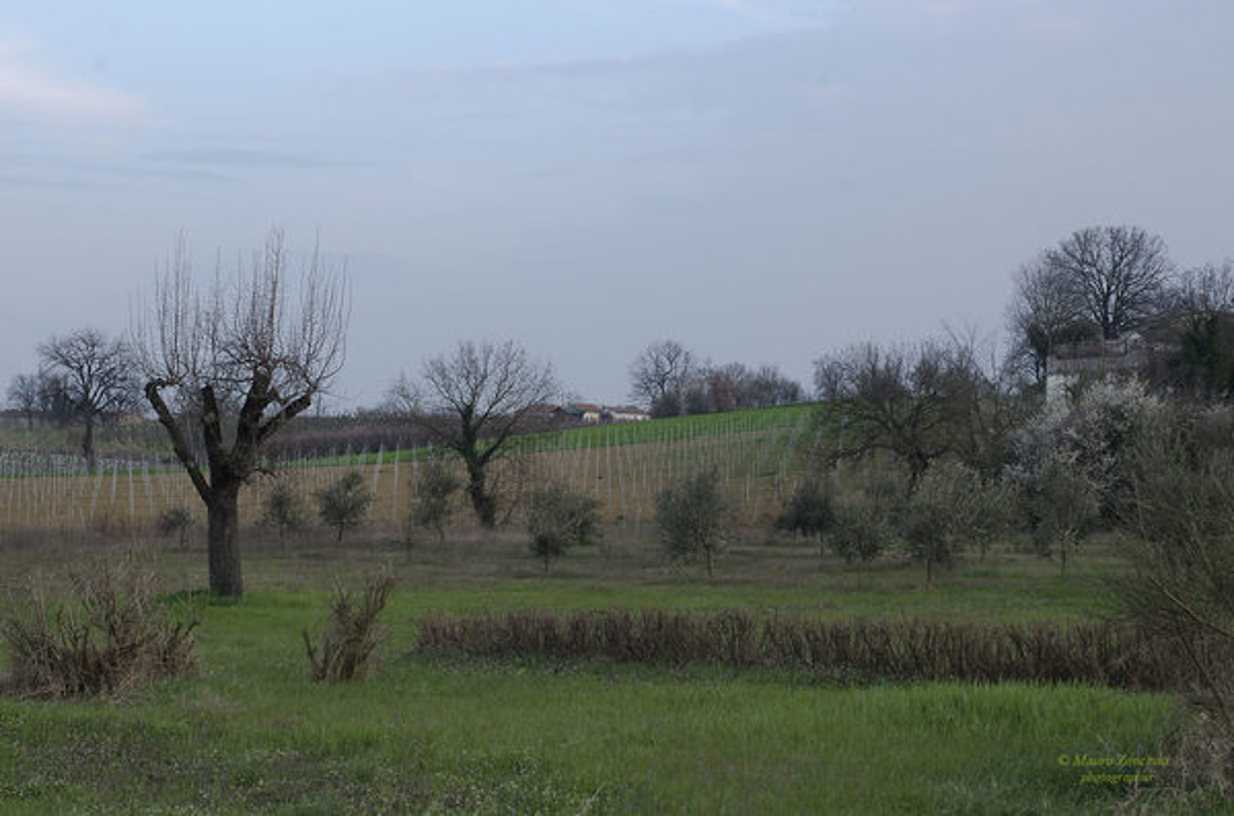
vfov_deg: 18.8
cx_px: 617
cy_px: 408
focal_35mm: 72
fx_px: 2462
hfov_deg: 28.1
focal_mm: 48
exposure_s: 1/80
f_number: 11
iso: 640
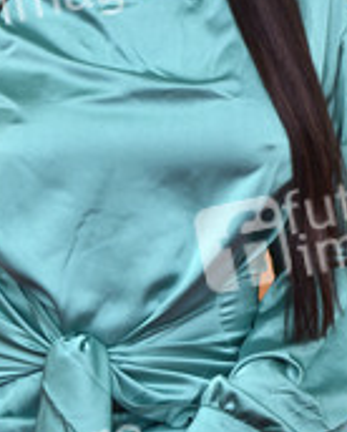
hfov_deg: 4.3
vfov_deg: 5.4
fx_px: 4613
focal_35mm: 360
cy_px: 108
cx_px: 96
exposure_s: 1/250
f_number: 5.6
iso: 2000
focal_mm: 165
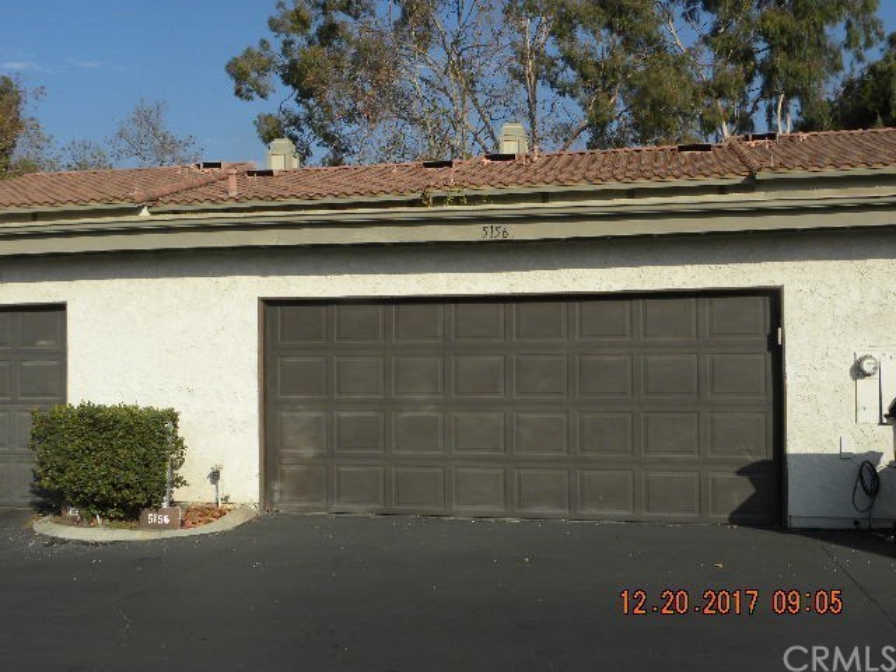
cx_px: 448
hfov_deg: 50.1
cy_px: 336
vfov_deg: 38.7
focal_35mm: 37
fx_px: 958
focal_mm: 6.6
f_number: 5.6
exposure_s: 1/381
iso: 64
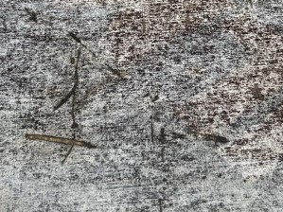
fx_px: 727
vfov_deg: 16.4
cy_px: 37
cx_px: 182
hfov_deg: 22.0
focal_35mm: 89
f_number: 1.5
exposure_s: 1/1238
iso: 50
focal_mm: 5.7
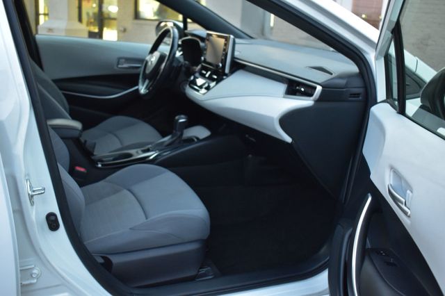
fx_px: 445
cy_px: 148
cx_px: 222
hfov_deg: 53.2
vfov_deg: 36.8
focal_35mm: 36
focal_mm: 24
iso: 1600
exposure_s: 1/15
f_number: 4
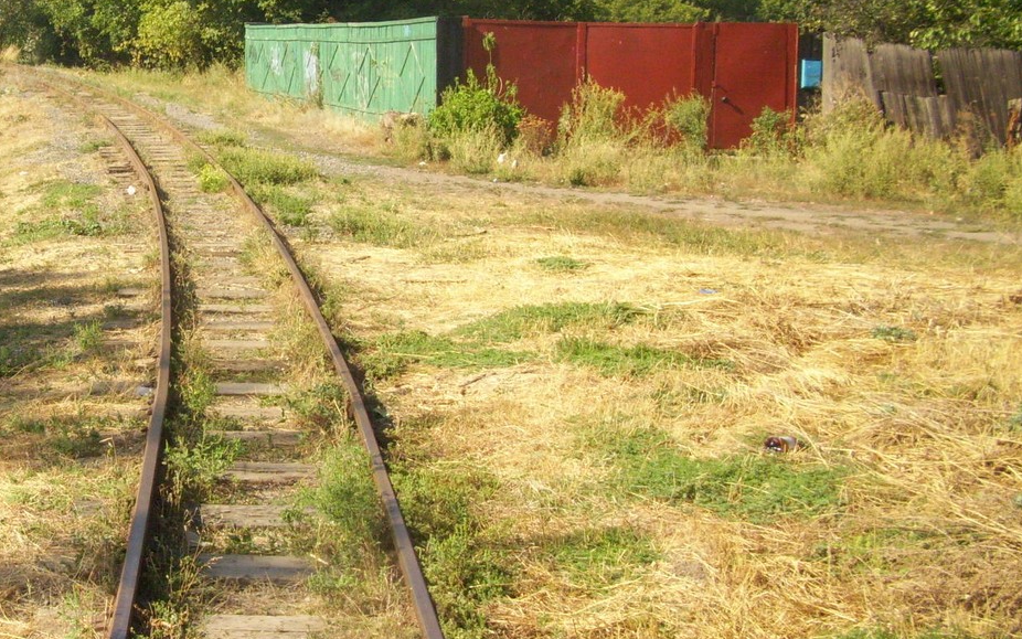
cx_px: 265
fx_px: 1644
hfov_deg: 33.9
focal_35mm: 59
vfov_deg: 22.0
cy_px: 246
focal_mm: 5.7
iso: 200
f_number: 5.6
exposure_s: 1/320
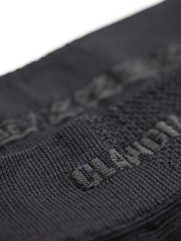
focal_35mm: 152
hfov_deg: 9.8
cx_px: 130
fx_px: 1060
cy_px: 121
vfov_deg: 13.0
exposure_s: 1/200
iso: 100
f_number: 5.6
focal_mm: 105
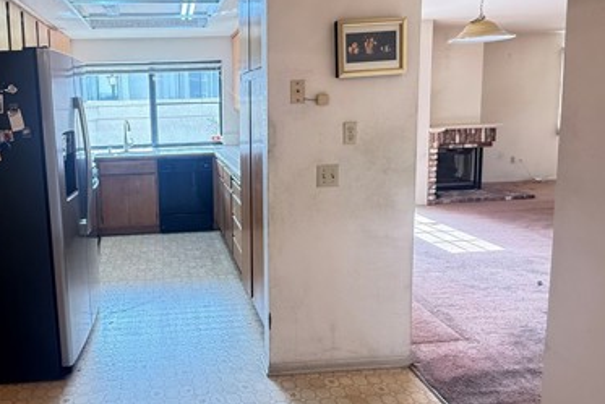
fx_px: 420
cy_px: 146
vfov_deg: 50.7
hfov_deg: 69.0
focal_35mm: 25
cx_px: 191
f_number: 2.2
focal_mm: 2.22
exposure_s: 1/120
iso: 320
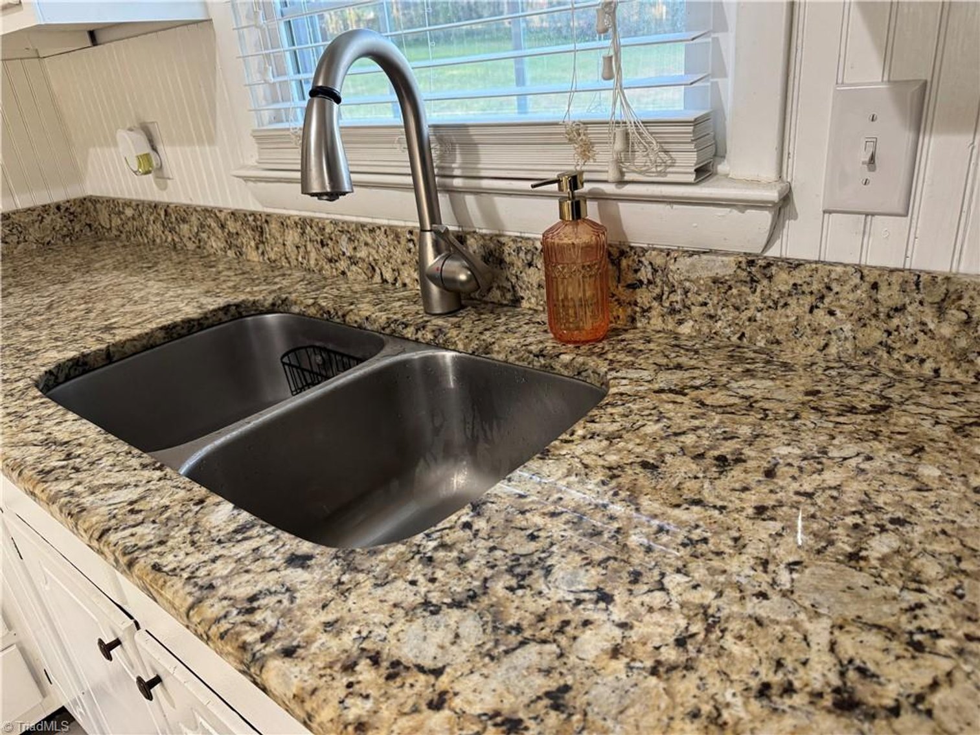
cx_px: 490
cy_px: 368
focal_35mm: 24
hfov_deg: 71.6
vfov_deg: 56.8
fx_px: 680
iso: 250
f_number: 1.78
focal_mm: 6.76
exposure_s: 1/60
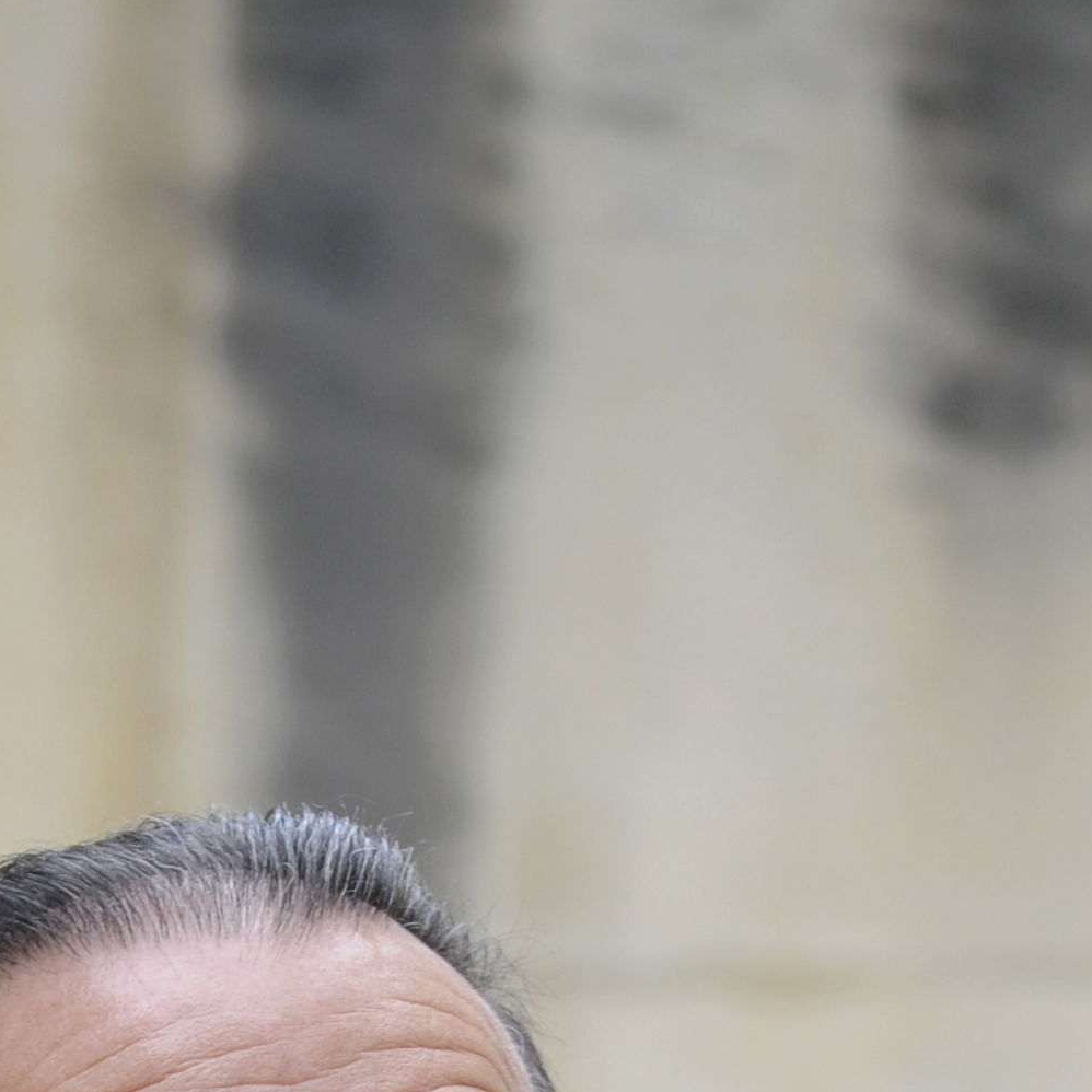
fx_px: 23270
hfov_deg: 2.7
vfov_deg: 2.7
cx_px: 249
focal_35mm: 652
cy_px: 2131
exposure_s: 1/250
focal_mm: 180
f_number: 7.1
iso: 500
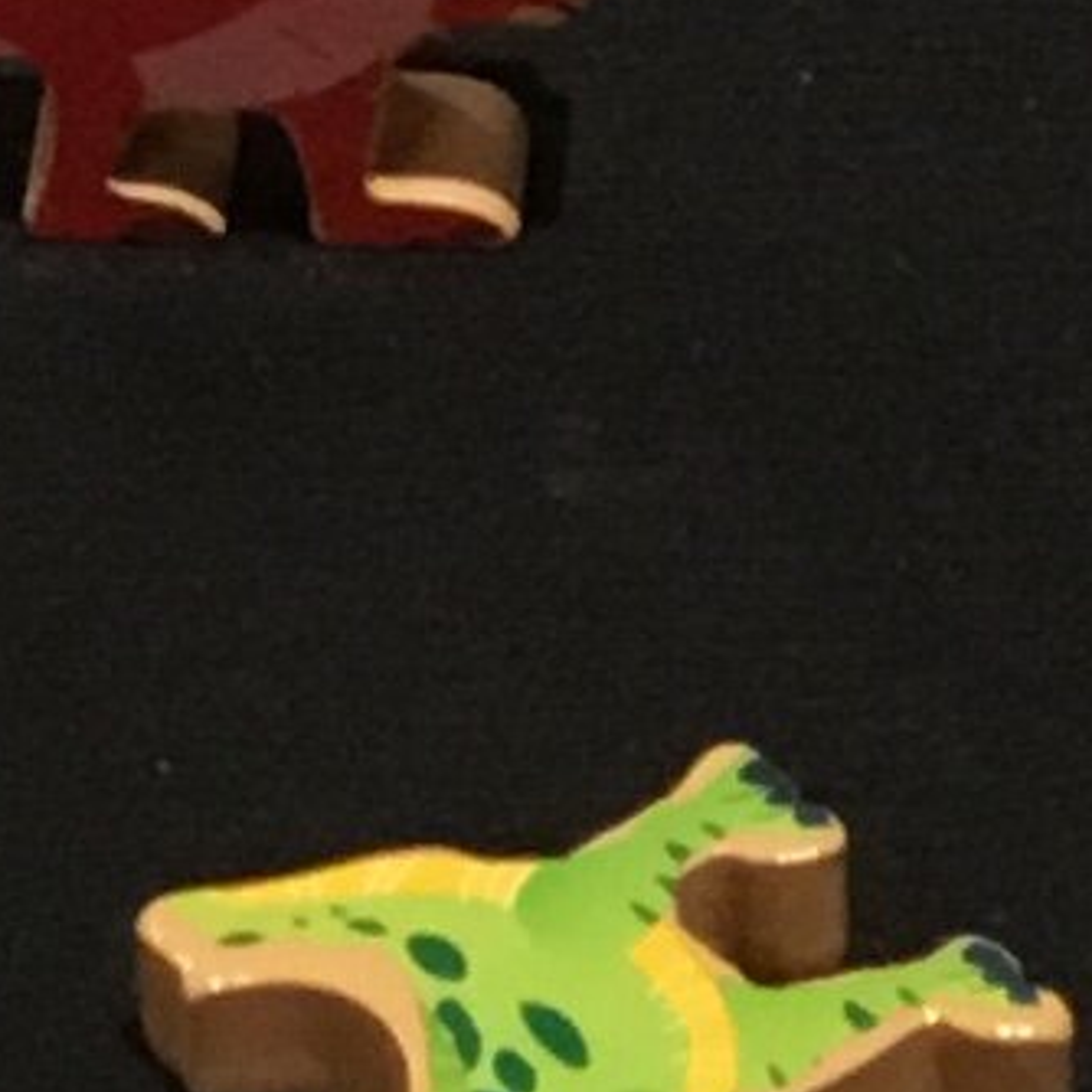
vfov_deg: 6.1
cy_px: -2164
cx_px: 1184
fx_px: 9565
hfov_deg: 6.5
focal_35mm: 268
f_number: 2.4
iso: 80
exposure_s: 1/30
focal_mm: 3.3
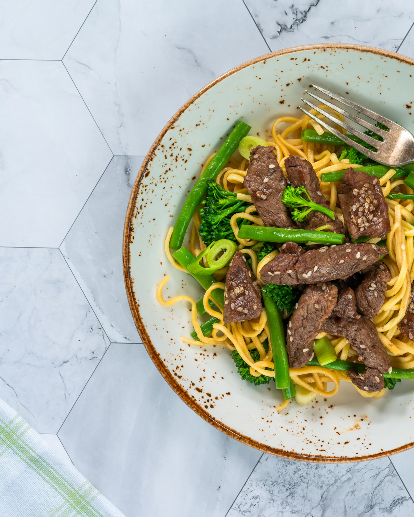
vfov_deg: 15.2
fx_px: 1945
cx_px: 325
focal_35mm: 127
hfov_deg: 12.1
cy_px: 259
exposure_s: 1/4
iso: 100
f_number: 11
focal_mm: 90
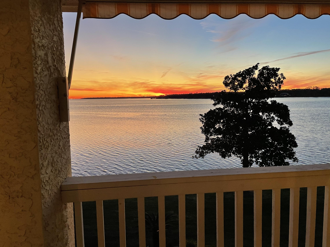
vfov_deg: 53.1
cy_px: 124
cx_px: 165
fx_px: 248
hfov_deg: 67.3
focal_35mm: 26
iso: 200
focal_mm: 4.2
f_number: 1.6
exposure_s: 1/60
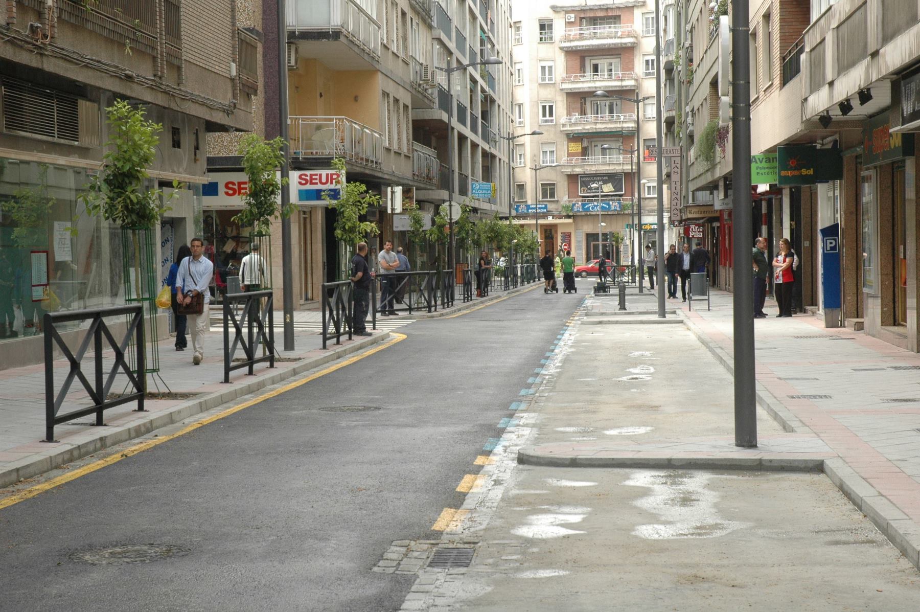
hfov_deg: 27.0
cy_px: 306
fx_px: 1915
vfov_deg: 18.2
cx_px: 460
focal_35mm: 75
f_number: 10
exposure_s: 1/100
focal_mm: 50
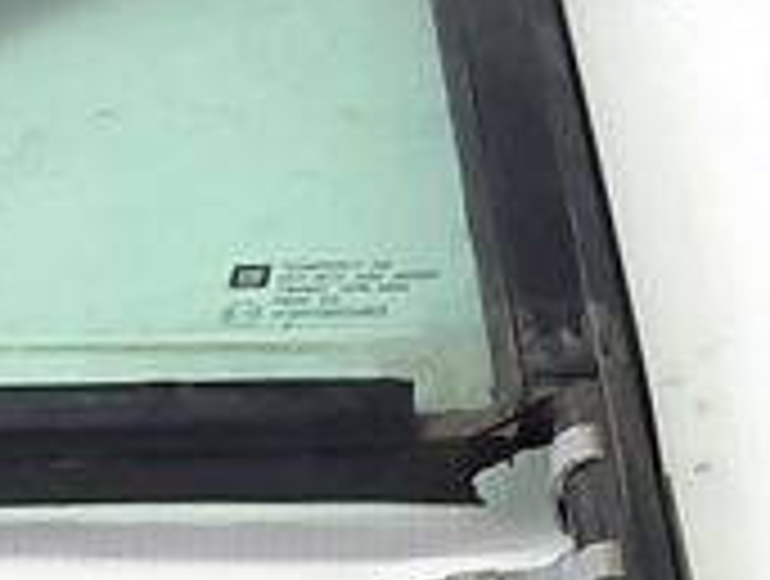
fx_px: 3901
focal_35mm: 175
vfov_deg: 8.5
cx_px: 1094
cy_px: -36
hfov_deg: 10.9
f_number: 2
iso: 64
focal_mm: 4.6
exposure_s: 1/50
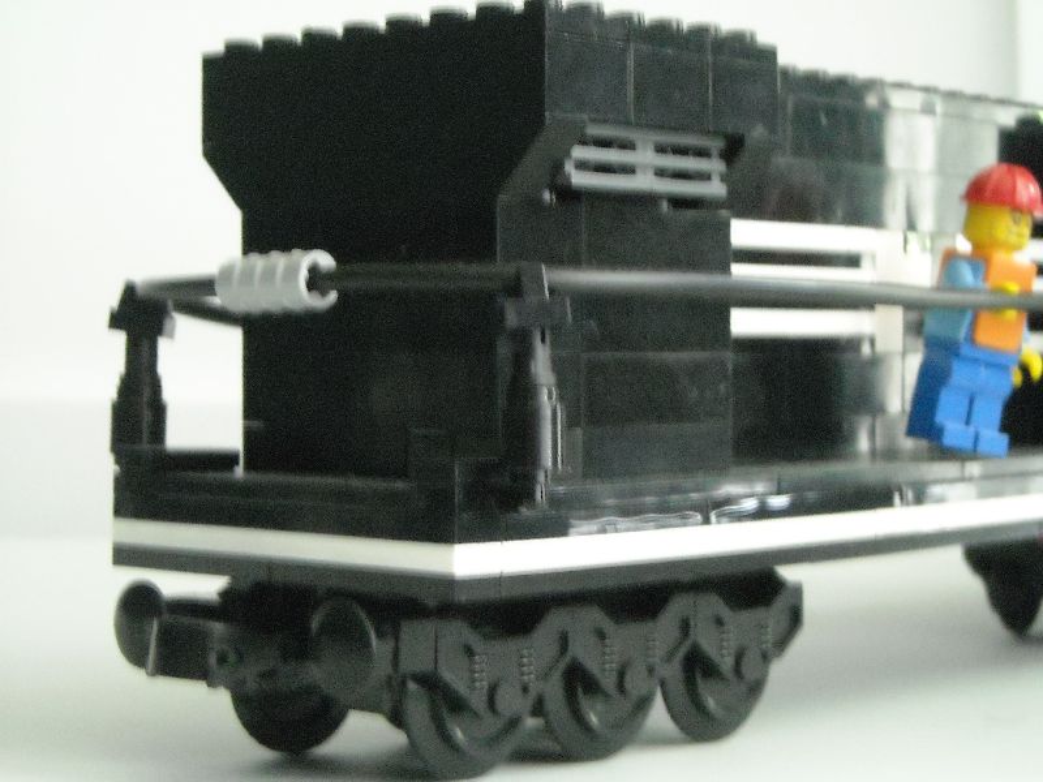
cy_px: 391
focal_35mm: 84
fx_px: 2531
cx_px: 522
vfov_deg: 17.6
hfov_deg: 23.3
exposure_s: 1/3
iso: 800
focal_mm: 13.73
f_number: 4.1
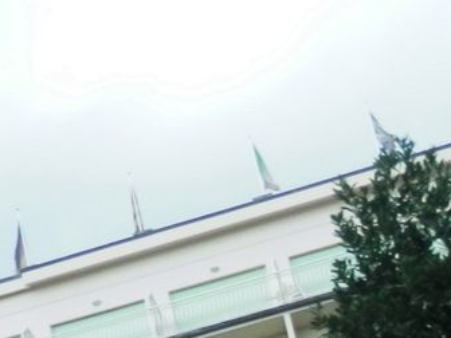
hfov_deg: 16.5
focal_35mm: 119
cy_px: 706
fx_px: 1550
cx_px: 191
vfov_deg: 11.1
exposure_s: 1/400
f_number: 3
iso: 80
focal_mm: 4.5
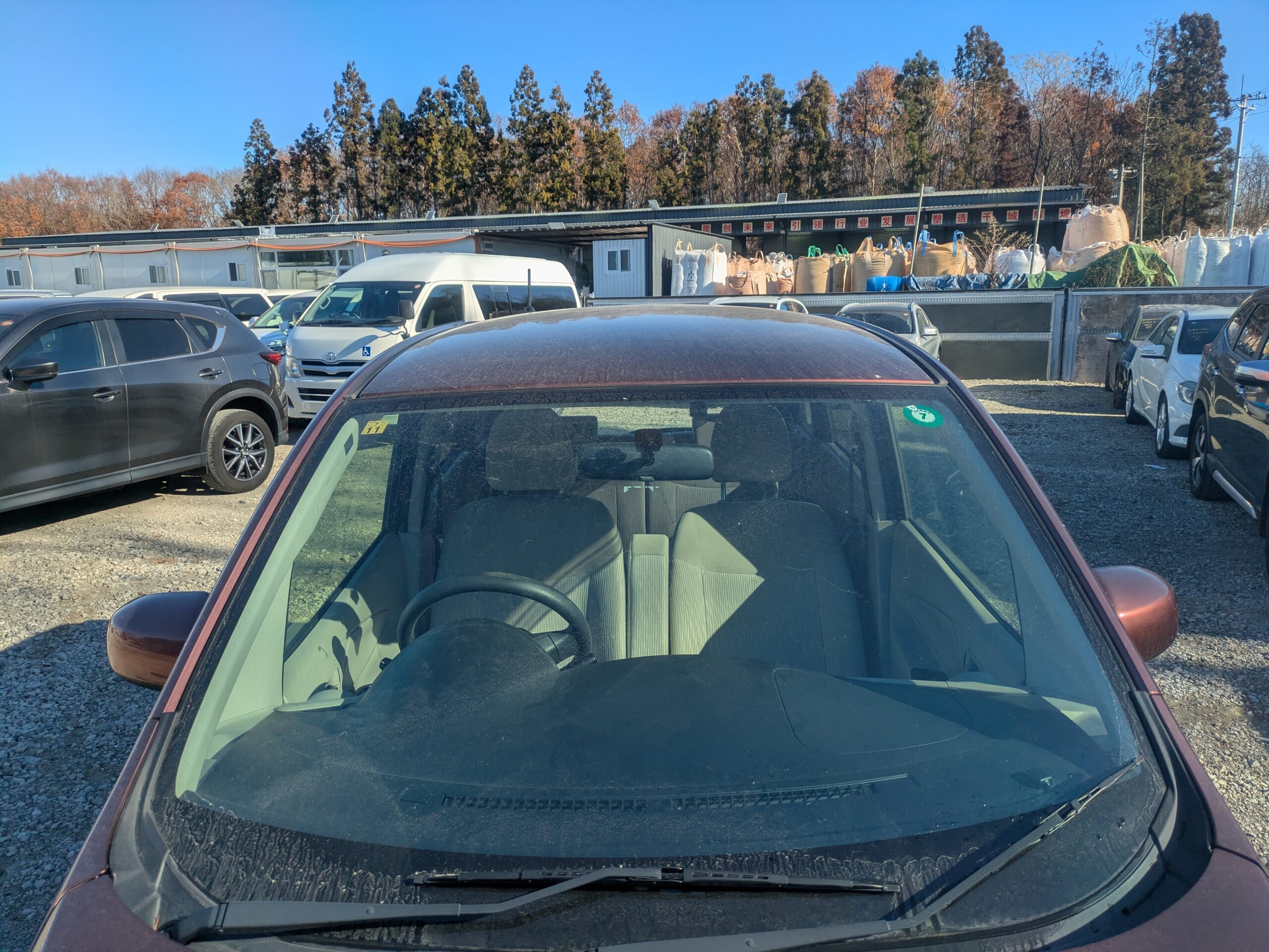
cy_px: 476
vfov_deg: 54.9
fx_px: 917
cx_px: 634
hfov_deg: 69.4
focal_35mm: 25
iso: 43
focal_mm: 5.43
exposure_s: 1/1776
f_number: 1.89
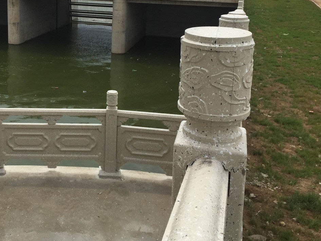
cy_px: 50
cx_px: 76
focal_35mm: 49
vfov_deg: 29.0
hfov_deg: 37.8
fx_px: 454
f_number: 2.2
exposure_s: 1/2639
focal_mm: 4.15
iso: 32
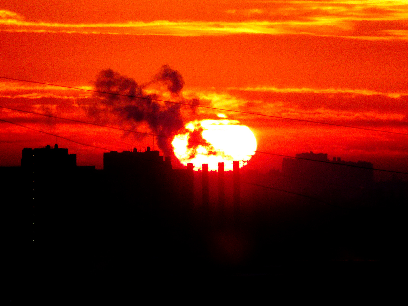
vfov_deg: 2.1
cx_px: 204
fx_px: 8486
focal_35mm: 720
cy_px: 153
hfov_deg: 2.8
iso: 250
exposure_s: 1/250
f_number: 6.4
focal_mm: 123
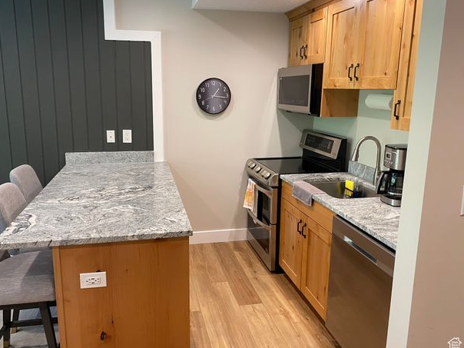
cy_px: 167
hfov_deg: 63.4
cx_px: 216
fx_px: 375
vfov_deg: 49.7
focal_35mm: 28
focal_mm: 4.25
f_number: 1.8
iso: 125
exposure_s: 1/60
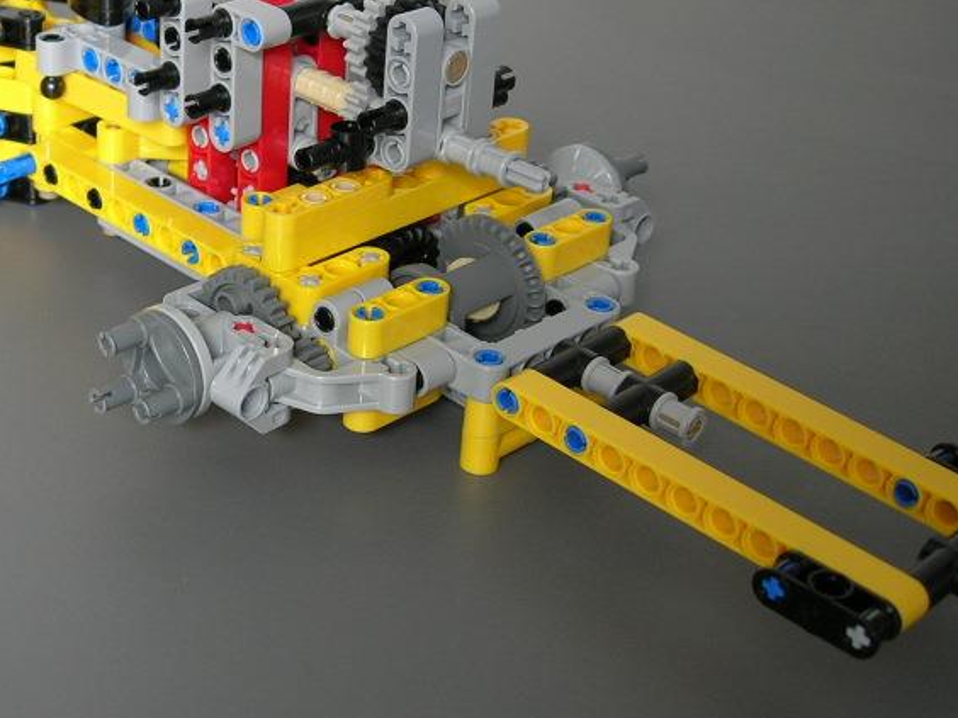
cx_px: 216
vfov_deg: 21.2
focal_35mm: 69
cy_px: 214
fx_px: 1910
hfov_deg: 27.7
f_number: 2.8
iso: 64
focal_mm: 7.8
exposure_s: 1/19.7
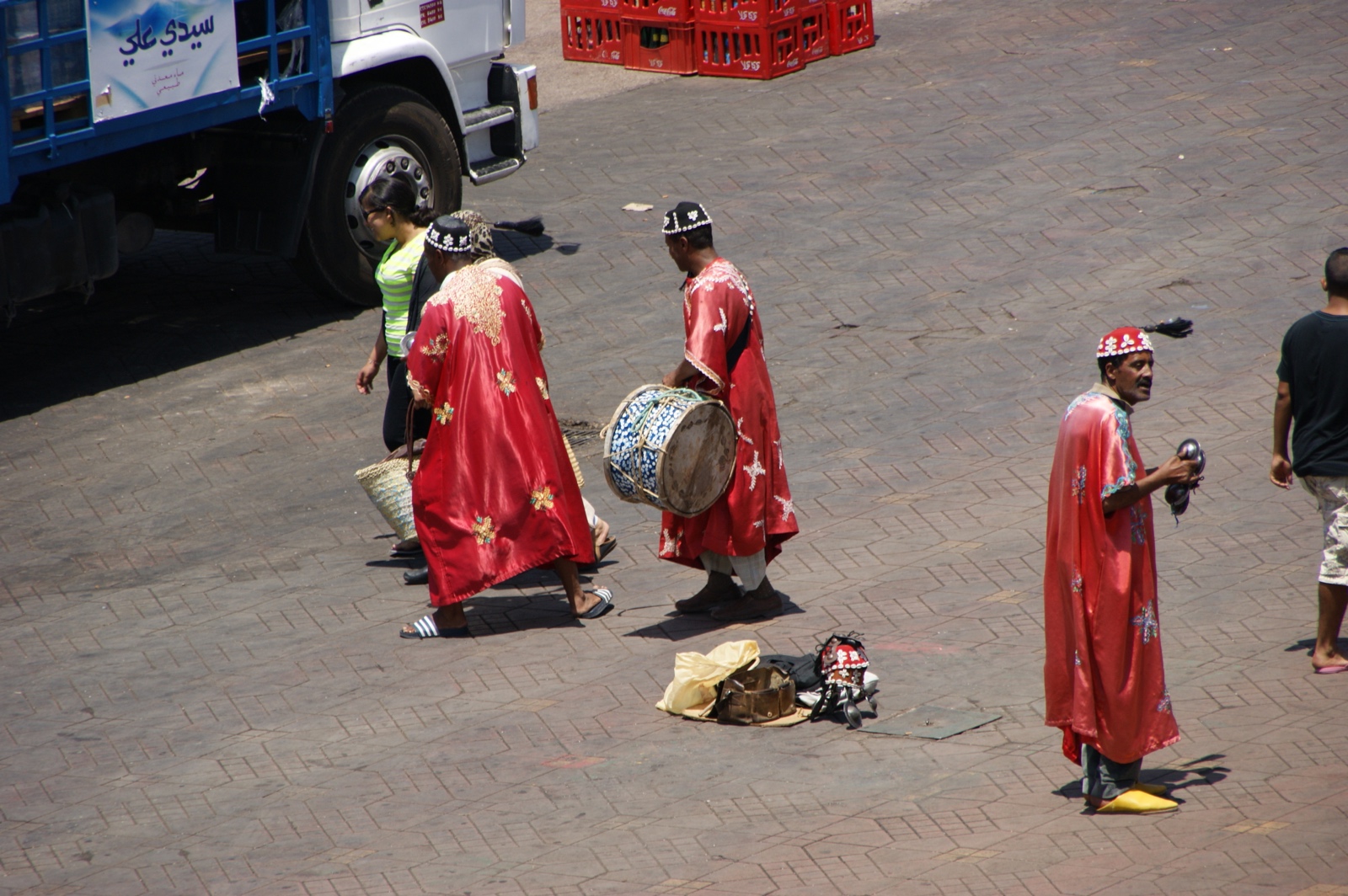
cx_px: 674
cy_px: 448
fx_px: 11224
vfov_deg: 4.6
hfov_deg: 6.9
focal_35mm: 300
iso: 100
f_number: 7.1
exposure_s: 1/320
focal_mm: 200
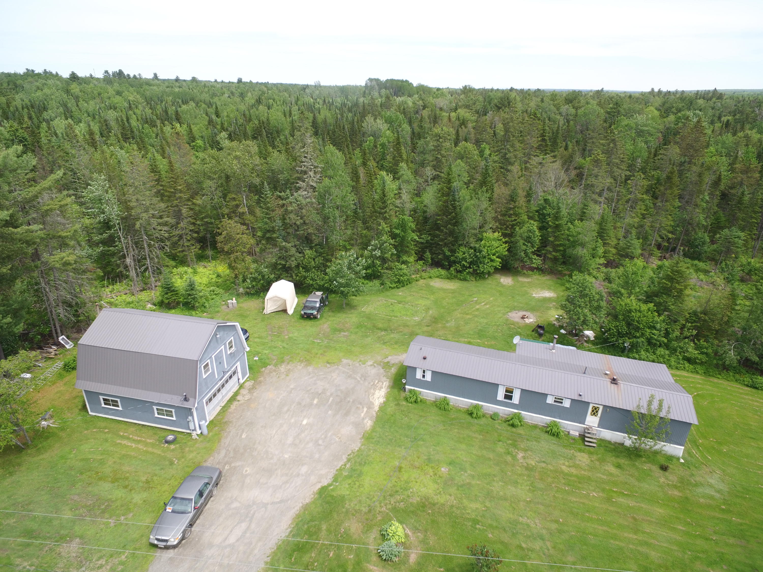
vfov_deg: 66.0
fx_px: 441
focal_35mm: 20
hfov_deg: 81.7
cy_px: 286
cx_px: 382
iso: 100
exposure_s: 1/406
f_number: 2.8
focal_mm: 3.61
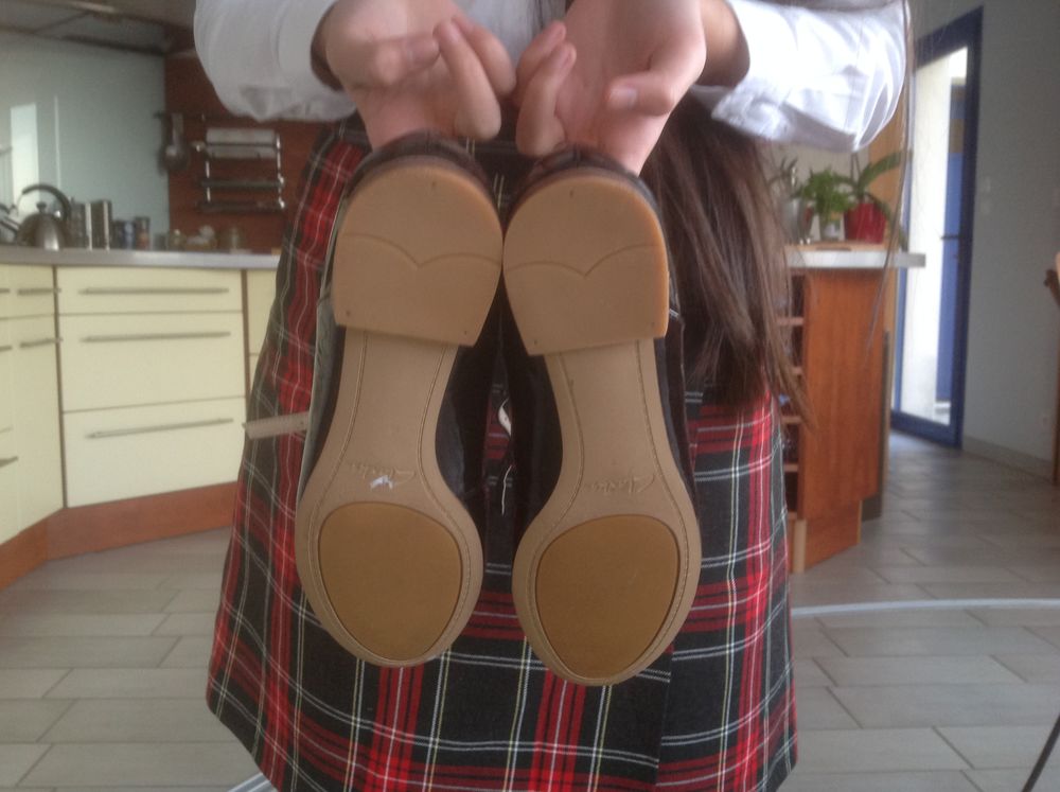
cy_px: 396
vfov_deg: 40.6
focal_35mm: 35
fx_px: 1070
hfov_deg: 52.7
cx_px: 530
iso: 100
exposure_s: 1/15
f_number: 2.4
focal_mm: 4.28
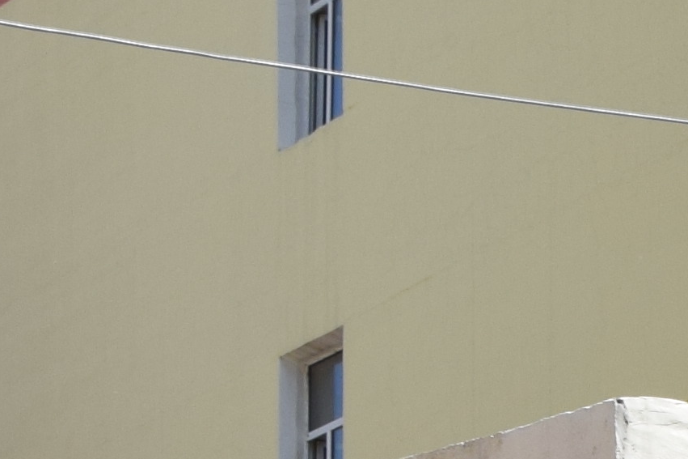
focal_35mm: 275
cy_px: 1112
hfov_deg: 7.0
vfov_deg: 4.9
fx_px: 5254
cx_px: 1793
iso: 200
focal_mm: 26
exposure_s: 1/320
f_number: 9
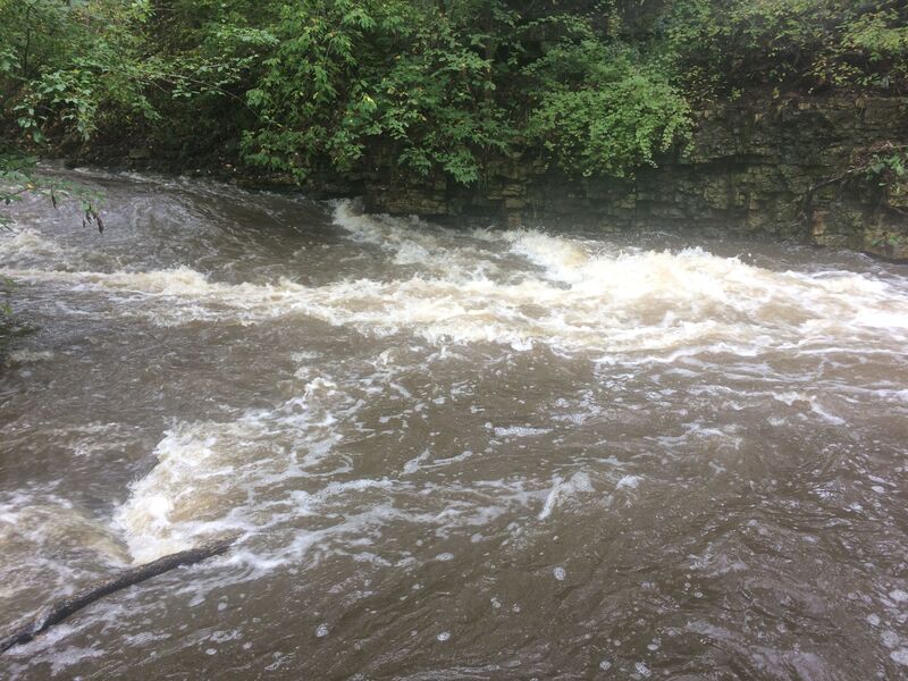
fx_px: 761
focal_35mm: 29
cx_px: 454
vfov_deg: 48.2
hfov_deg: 61.7
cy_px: 340
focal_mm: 4.15
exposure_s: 1/120
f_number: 2.2
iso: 32
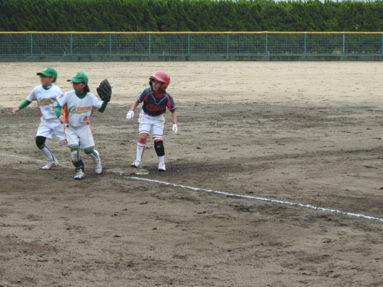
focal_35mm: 125
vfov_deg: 11.9
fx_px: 1383
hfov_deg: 15.8
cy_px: 144
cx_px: 192
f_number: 5
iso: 100
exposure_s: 1/125
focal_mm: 22.4
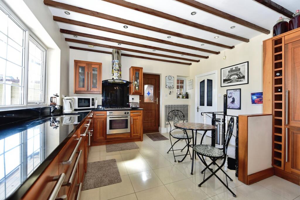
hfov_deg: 104.2
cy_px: 100
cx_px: 150
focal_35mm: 14
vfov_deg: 81.2
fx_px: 117
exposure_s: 1/45
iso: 400
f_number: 4.8
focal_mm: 14
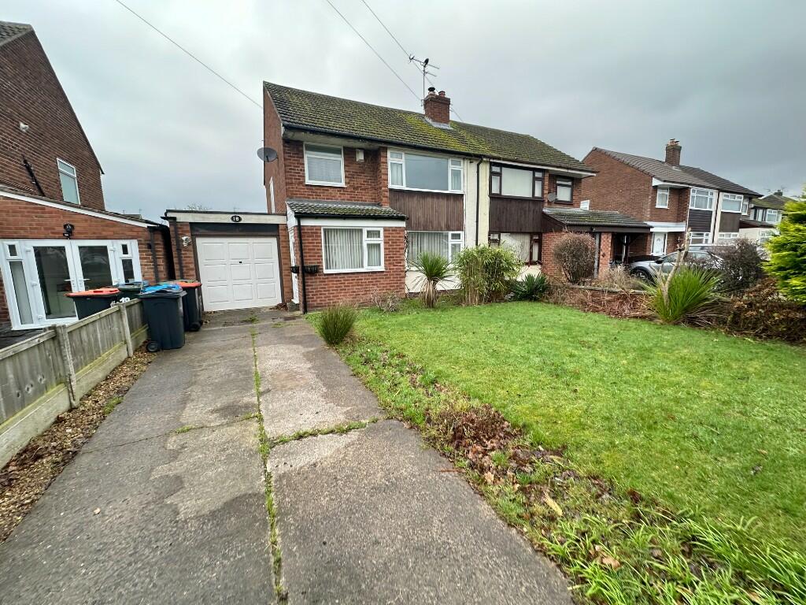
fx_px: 326
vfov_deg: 85.7
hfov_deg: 102.1
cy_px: 302
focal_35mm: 14
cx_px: 403
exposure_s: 1/99
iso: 80
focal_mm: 2.22
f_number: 2.2
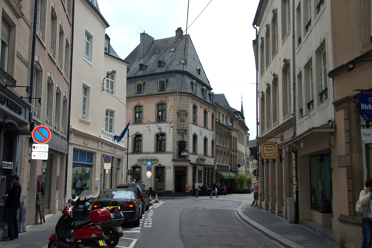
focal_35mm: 36
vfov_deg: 36.8
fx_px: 372
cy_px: 124
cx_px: 186
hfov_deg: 53.2
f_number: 6.3
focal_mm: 24
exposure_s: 1/500
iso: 200
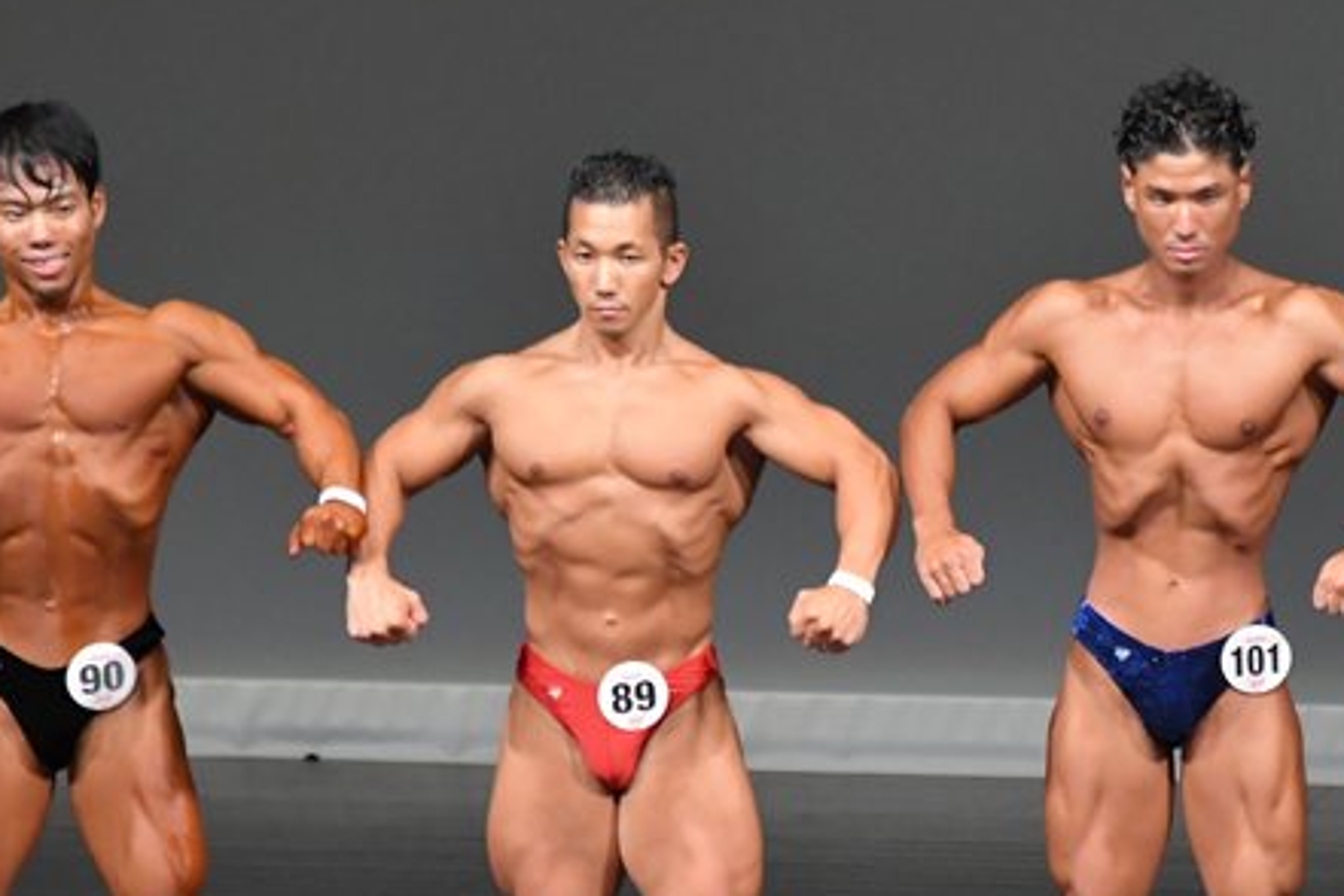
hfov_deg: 3.7
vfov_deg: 2.5
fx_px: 20644
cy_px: 698
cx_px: 1105
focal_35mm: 553
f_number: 5.6
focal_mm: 210
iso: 5000
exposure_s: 1/400
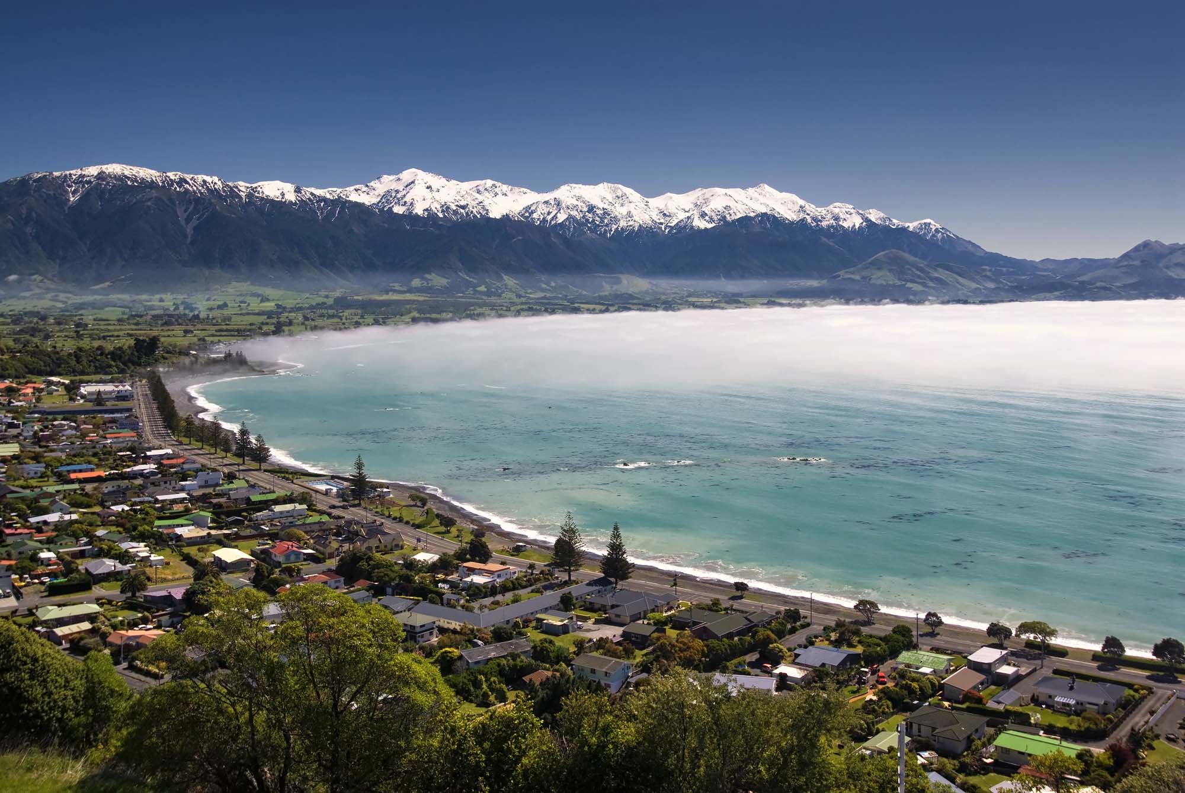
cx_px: 592
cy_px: 396
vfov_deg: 37.0
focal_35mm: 36
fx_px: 1186
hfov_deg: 53.1
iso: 100
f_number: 7.1
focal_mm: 24
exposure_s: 1/200
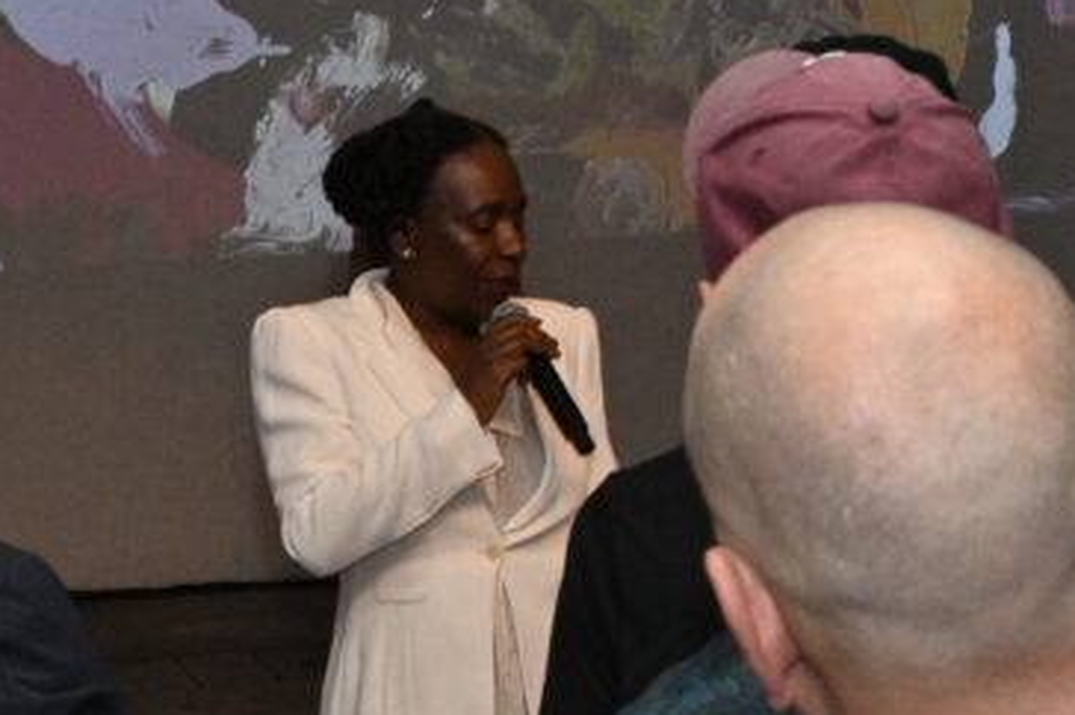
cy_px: 882
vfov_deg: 8.0
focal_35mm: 169
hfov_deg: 12.2
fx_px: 5042
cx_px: 635
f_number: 7.1
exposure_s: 1/60
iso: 1000
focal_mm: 24
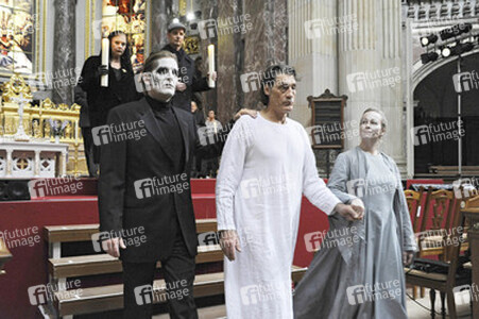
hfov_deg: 55.8
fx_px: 452
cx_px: 240
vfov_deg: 38.8
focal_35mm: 34
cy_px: 160
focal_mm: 34
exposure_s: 1/60
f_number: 5.6
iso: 3200
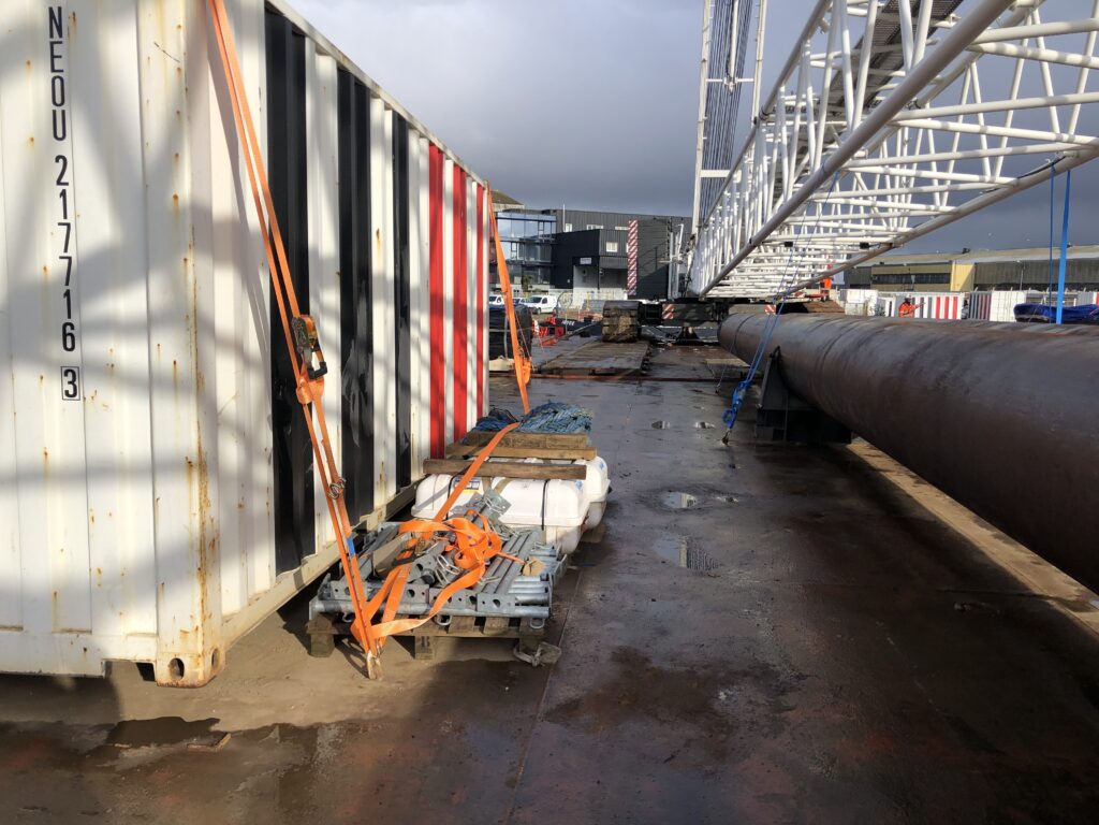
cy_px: 412
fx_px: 889
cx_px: 550
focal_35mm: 28
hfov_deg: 63.4
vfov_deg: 49.7
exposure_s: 1/1919
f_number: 1.8
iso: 20
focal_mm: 3.99
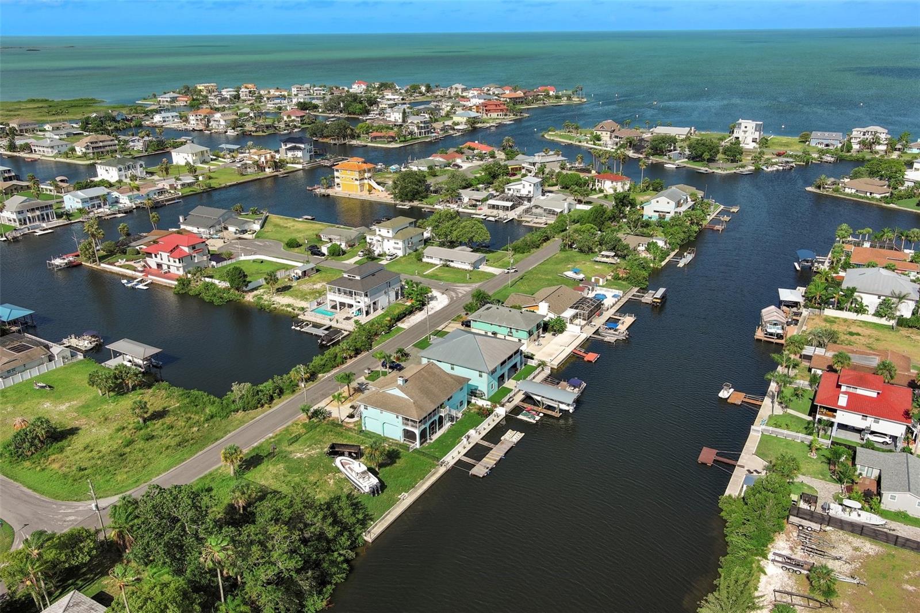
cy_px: 306
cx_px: 460
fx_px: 741
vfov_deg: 44.9
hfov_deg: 63.7
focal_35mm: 29
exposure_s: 1/1400
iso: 100
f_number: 2.8
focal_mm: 10.57
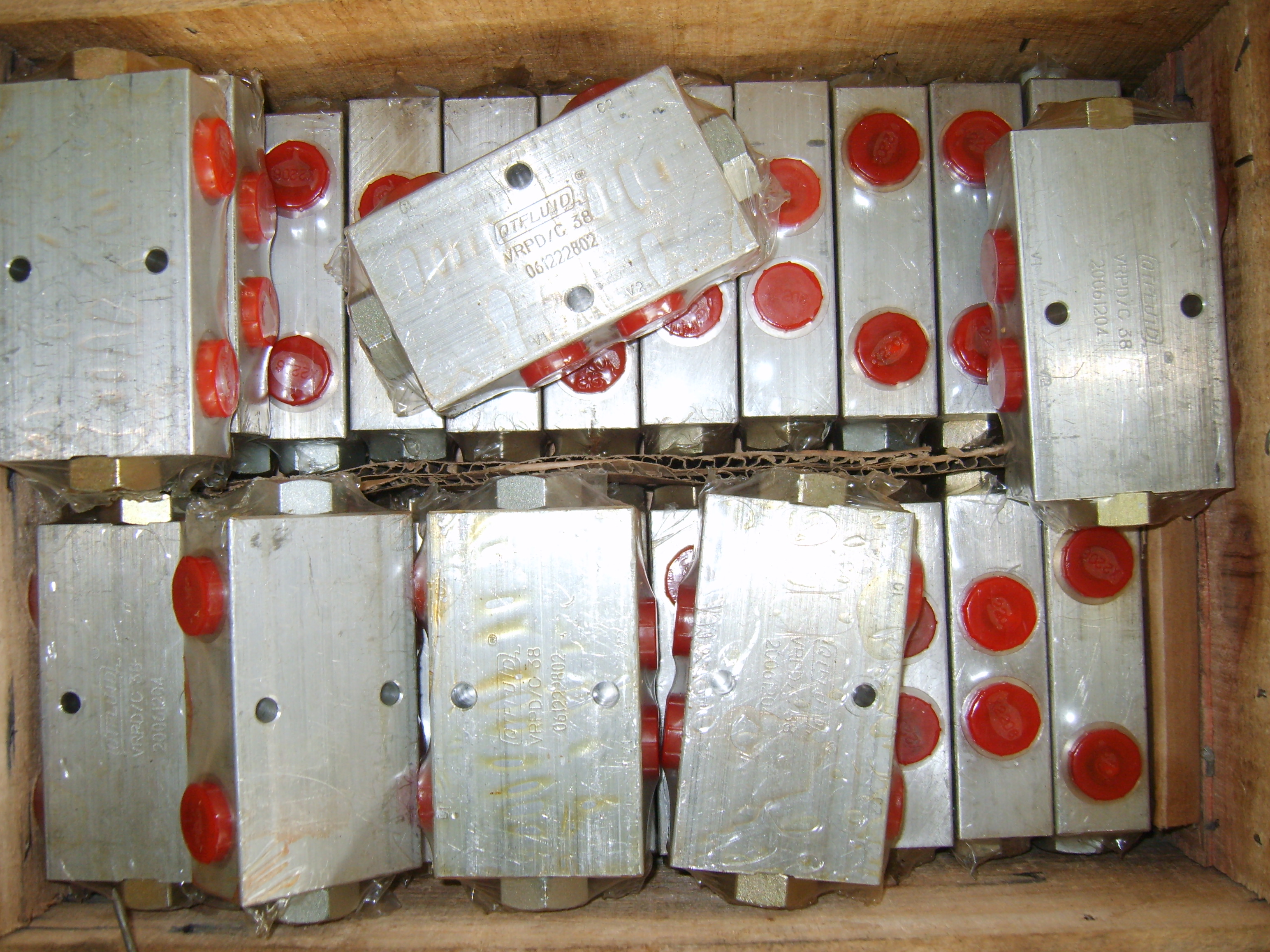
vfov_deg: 38.7
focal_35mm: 37
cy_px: 481
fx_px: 1357
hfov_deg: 50.1
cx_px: 602
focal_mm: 7.4
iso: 100
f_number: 2.8
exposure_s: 1/30
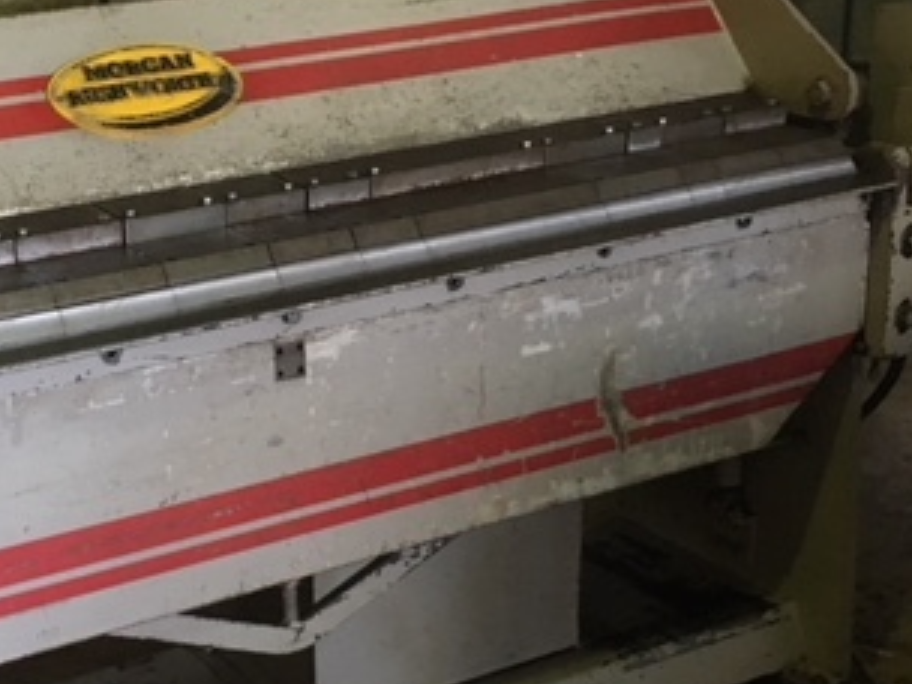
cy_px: 345
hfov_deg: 30.6
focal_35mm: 61
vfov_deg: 24.0
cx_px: 135
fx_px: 1607
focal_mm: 4.15
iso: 200
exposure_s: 1/33
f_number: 2.2
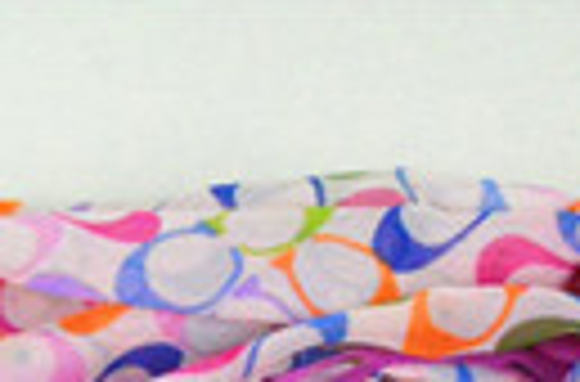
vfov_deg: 7.1
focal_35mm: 186
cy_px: 733
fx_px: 2986
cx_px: -243
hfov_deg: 10.8
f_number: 13
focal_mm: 32
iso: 6400
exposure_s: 1/640
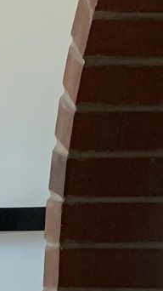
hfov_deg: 6.3
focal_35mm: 167
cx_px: -421
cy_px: 443
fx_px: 1285
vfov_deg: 12.2
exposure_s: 1/60
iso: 160
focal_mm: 4.25
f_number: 1.8
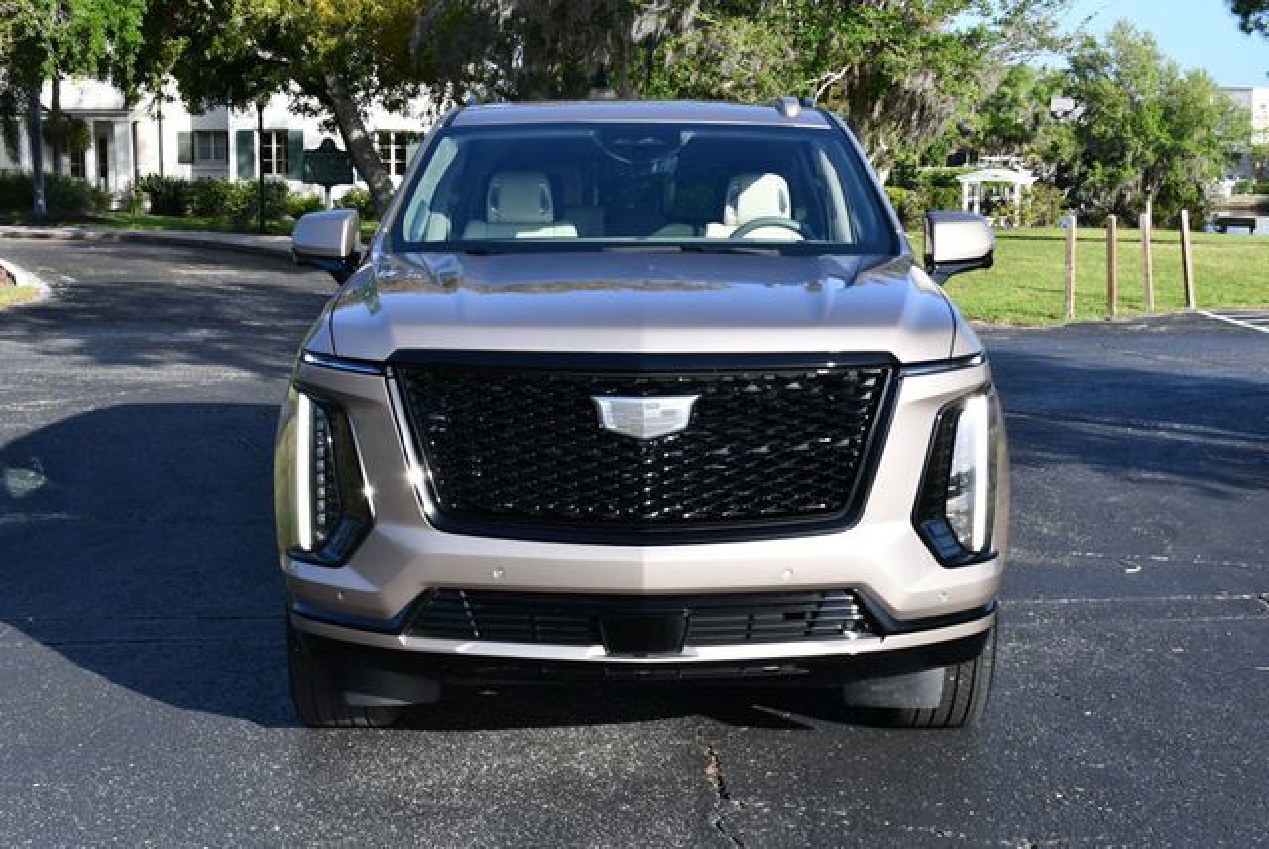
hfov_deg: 35.6
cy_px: 424
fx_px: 1976
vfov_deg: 24.2
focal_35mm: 56
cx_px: 634
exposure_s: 1/250
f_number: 8
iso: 200
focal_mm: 28
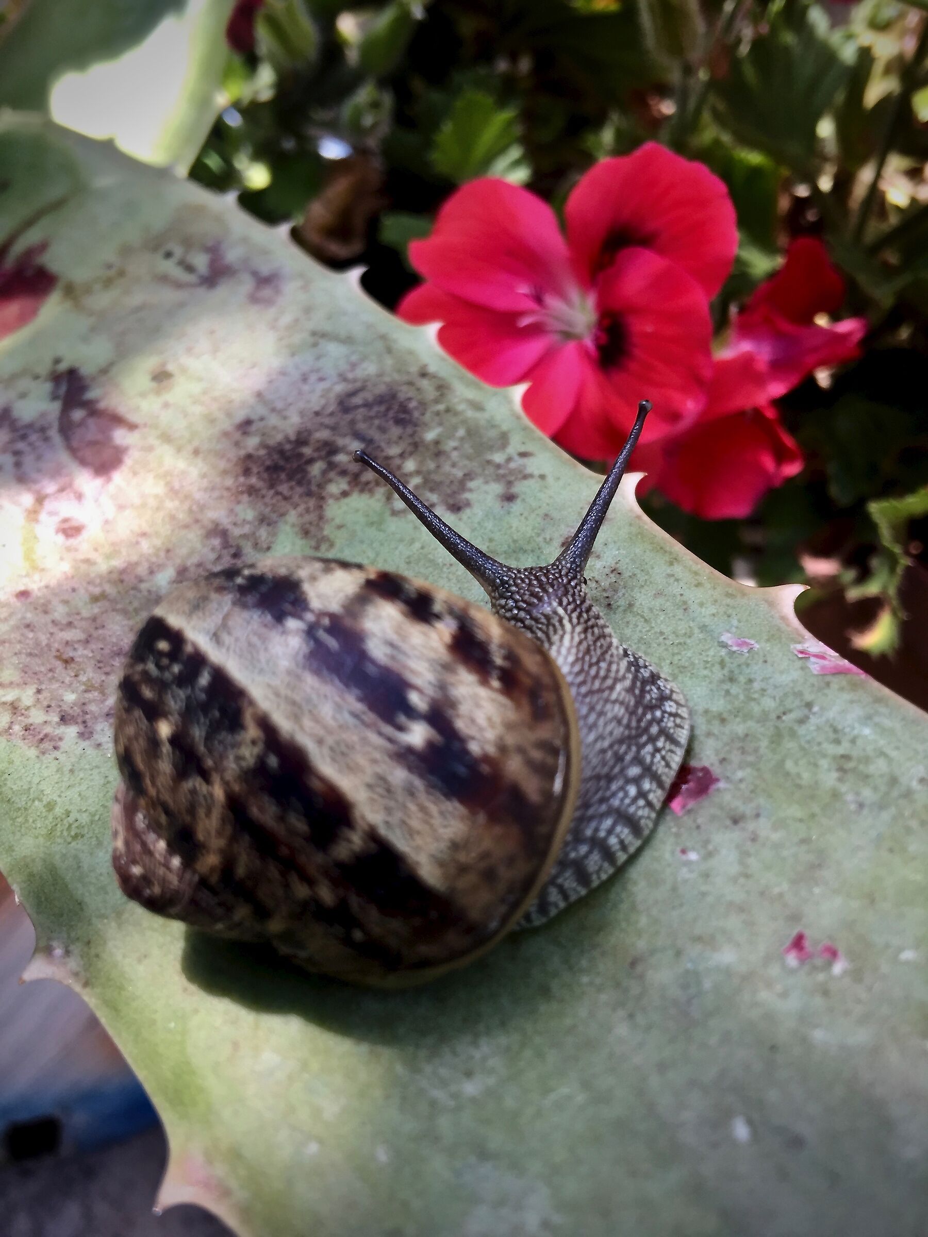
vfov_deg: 61.7
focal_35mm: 29
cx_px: 464
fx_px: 1037
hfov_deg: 48.2
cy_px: 618
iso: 32
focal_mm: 4.15
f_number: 2.2
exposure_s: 1/276
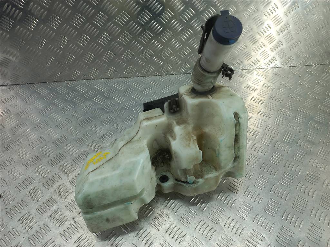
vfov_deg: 54.9
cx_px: 165
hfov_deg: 69.4
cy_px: 124
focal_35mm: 25
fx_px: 238
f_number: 1.8
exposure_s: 1/50
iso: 50
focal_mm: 4.6
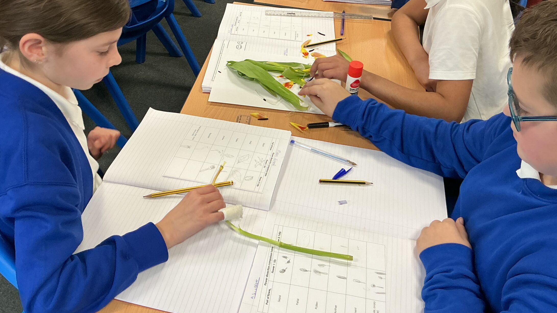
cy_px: 112
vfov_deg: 31.8
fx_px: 547
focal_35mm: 37
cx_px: 273
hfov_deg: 54.0
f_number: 1.8
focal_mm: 3
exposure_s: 1/60
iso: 80
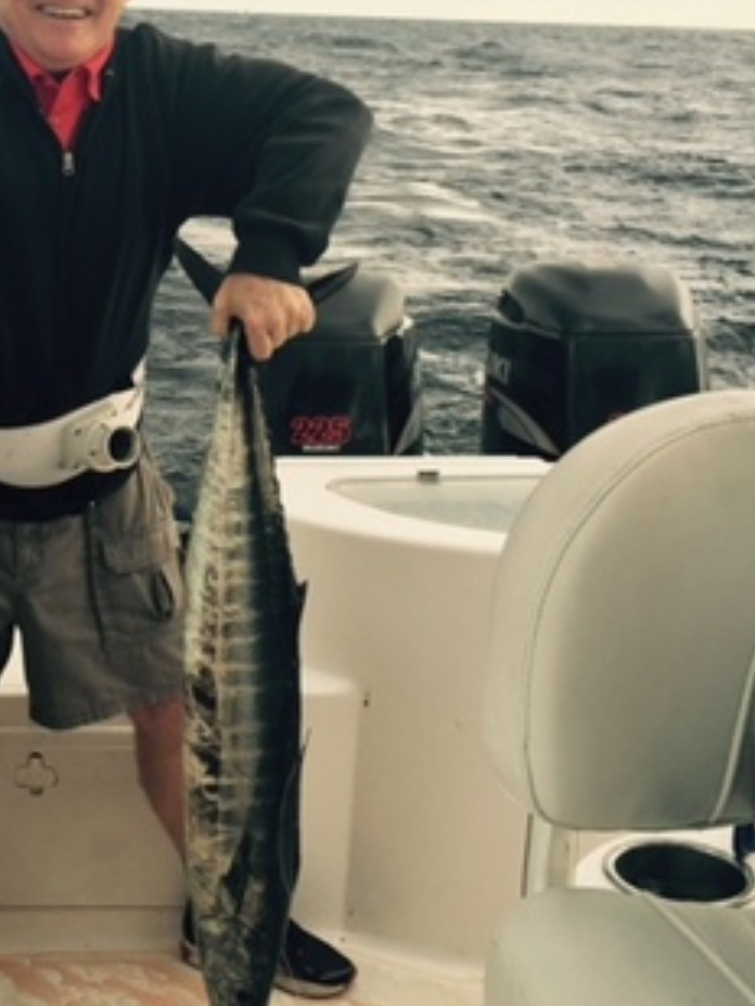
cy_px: 353
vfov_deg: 37.8
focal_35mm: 50
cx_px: 107
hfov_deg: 28.2
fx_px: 1453
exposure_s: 1/278
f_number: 2.2
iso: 32
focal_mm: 4.15
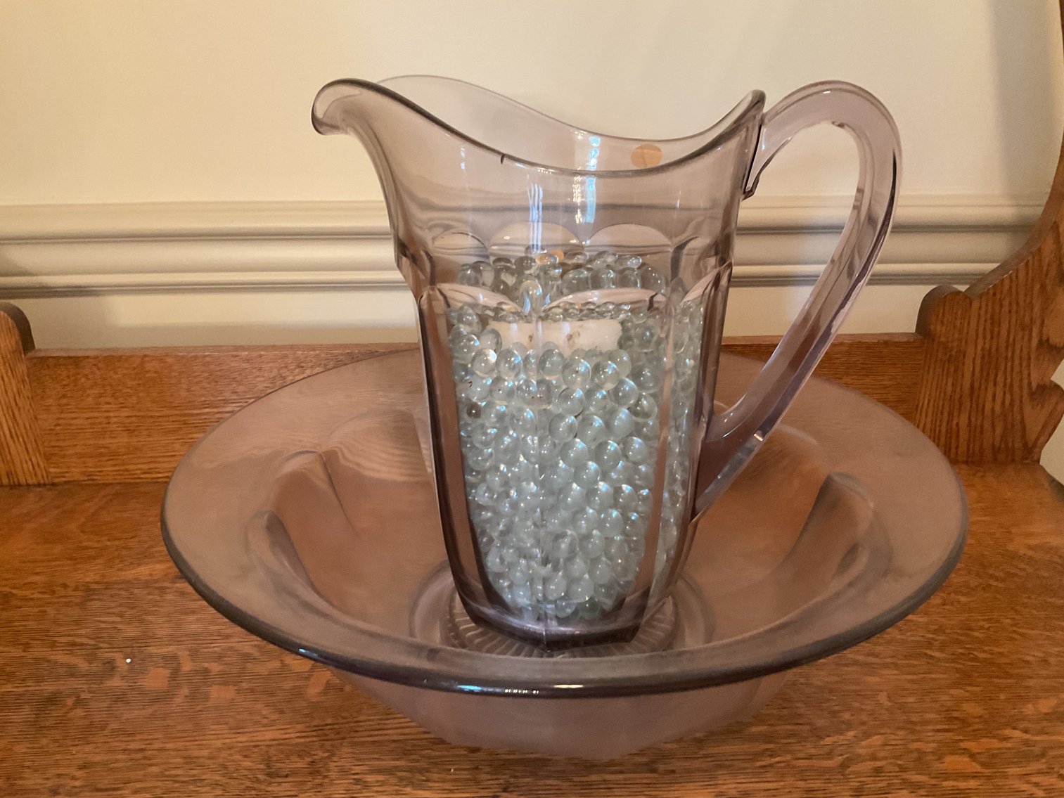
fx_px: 891
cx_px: 532
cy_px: 399
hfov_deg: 61.7
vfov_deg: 48.2
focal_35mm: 29
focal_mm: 3
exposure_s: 1/60
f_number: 1.8
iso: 250
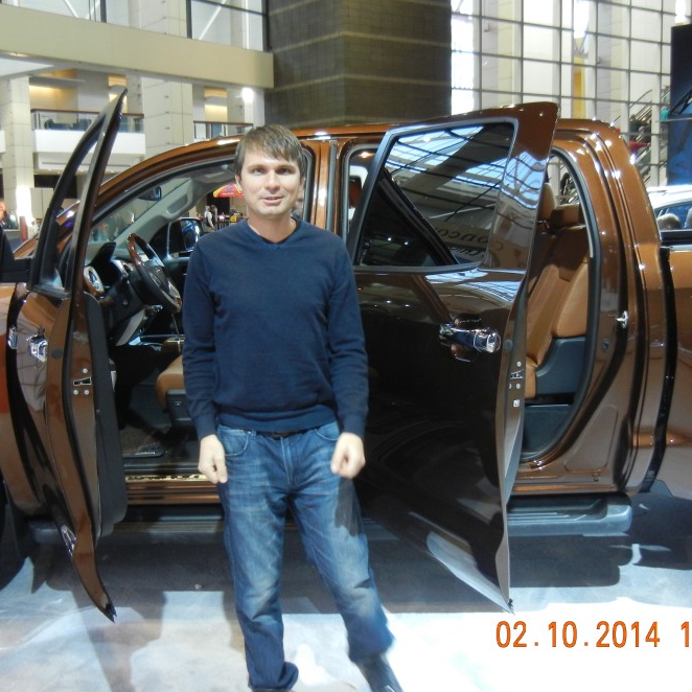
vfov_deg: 40.9
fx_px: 927
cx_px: 290
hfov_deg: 40.8
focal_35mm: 41
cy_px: 317
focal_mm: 5.4
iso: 348
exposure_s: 1/63.2
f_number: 3.5
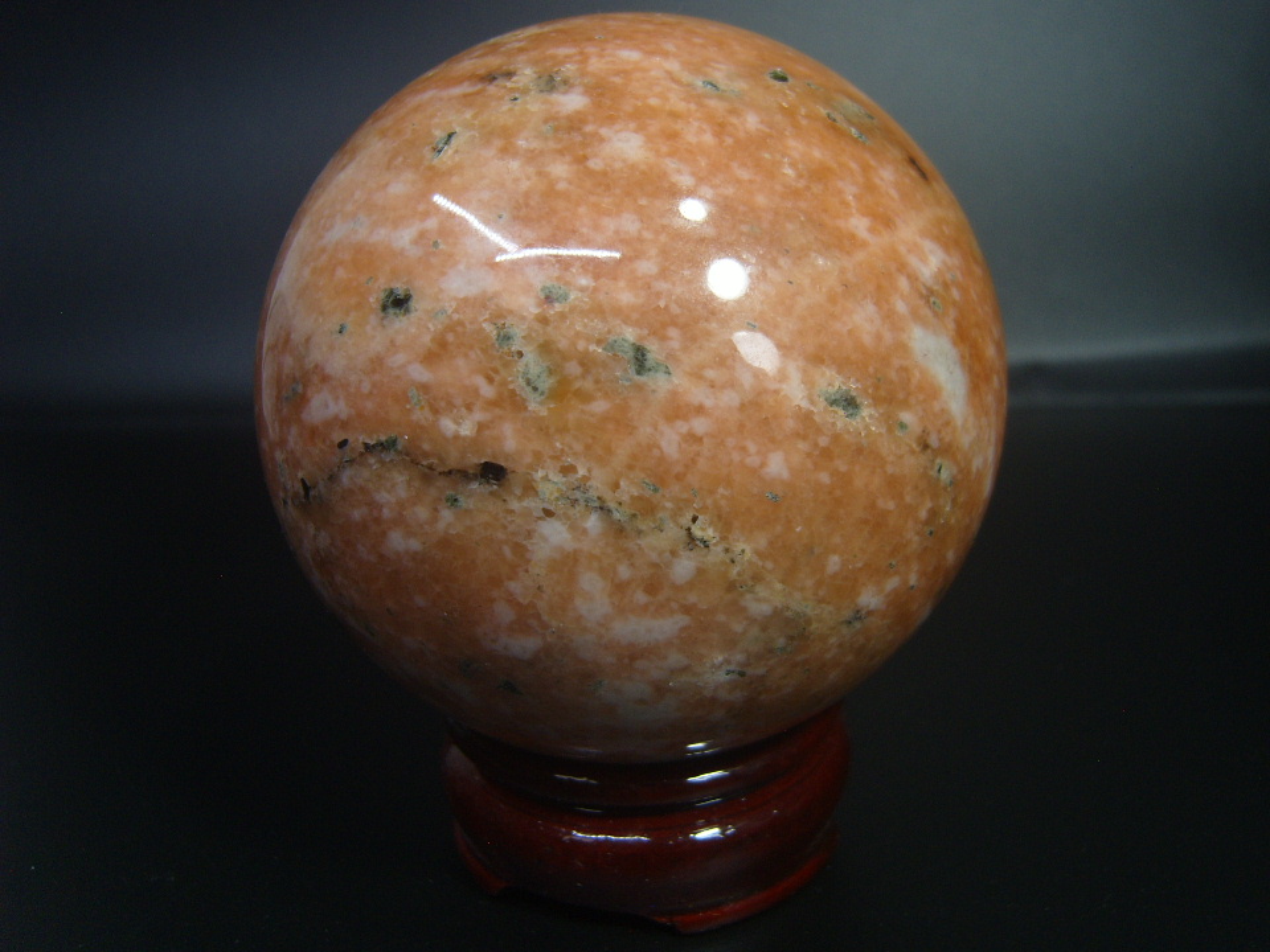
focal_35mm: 35
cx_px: 635
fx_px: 1284
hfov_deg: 52.6
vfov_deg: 40.7
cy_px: 476
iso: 80
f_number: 2.8
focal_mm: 7.4
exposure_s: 1/250
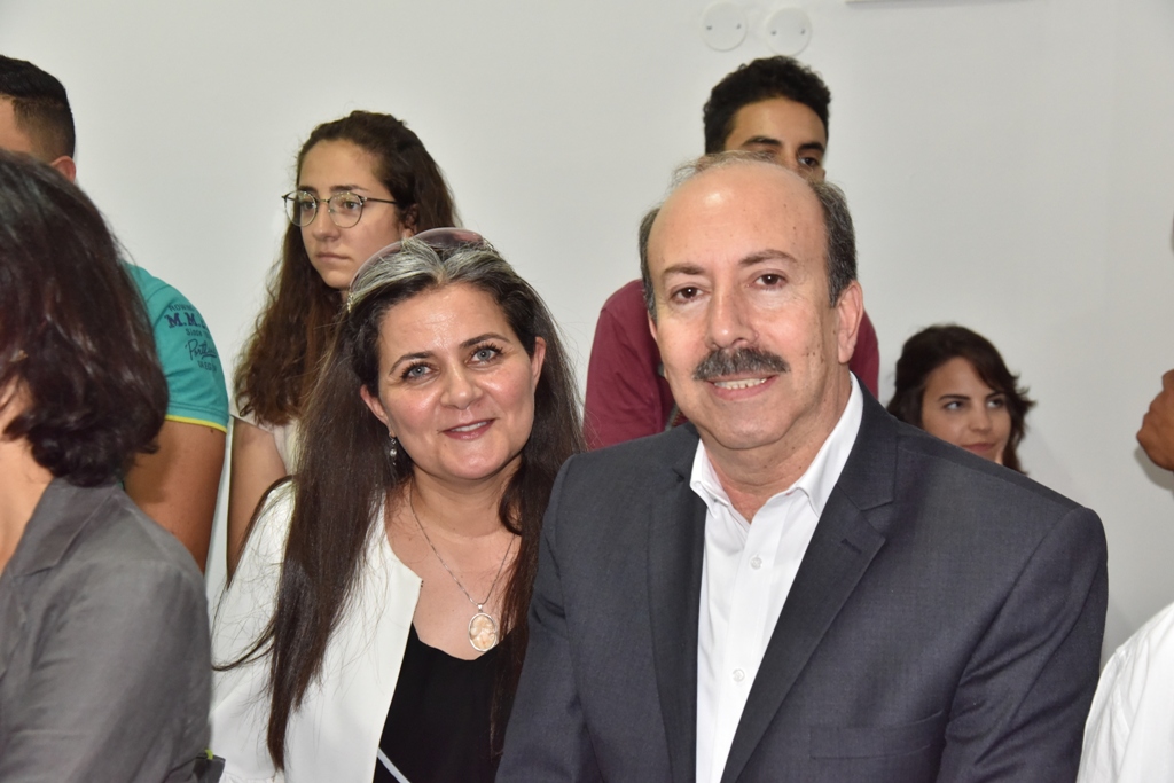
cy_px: 392
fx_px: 1892
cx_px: 587
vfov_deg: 23.4
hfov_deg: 34.5
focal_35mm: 58
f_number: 7.1
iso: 3200
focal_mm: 58
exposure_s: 1/60
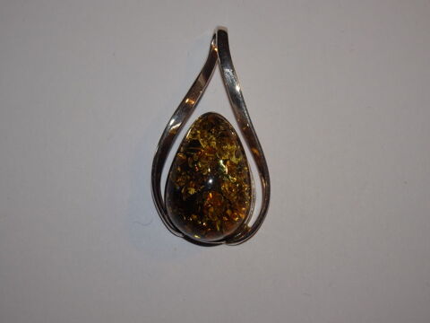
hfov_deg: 24.4
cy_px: 162
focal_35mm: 80
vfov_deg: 18.4
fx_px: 994
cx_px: 215
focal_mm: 13.69
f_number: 5
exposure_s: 1/80
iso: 80
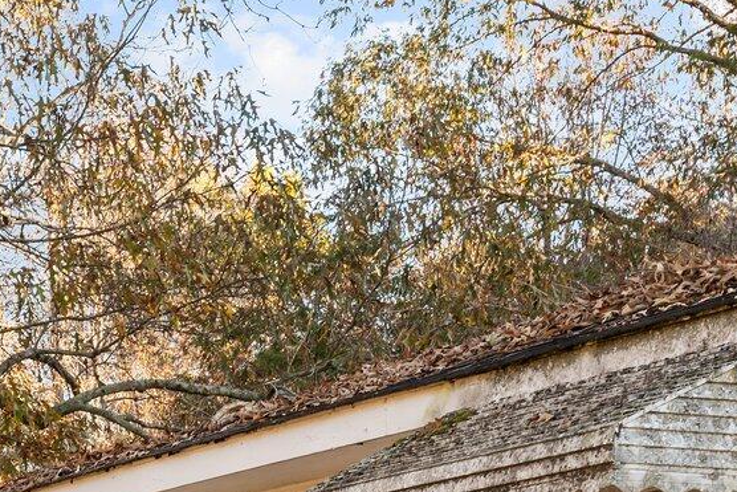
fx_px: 2641
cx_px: -176
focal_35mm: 129
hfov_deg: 15.3
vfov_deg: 10.1
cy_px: 834
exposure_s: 1/80
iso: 320
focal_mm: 35
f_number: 8
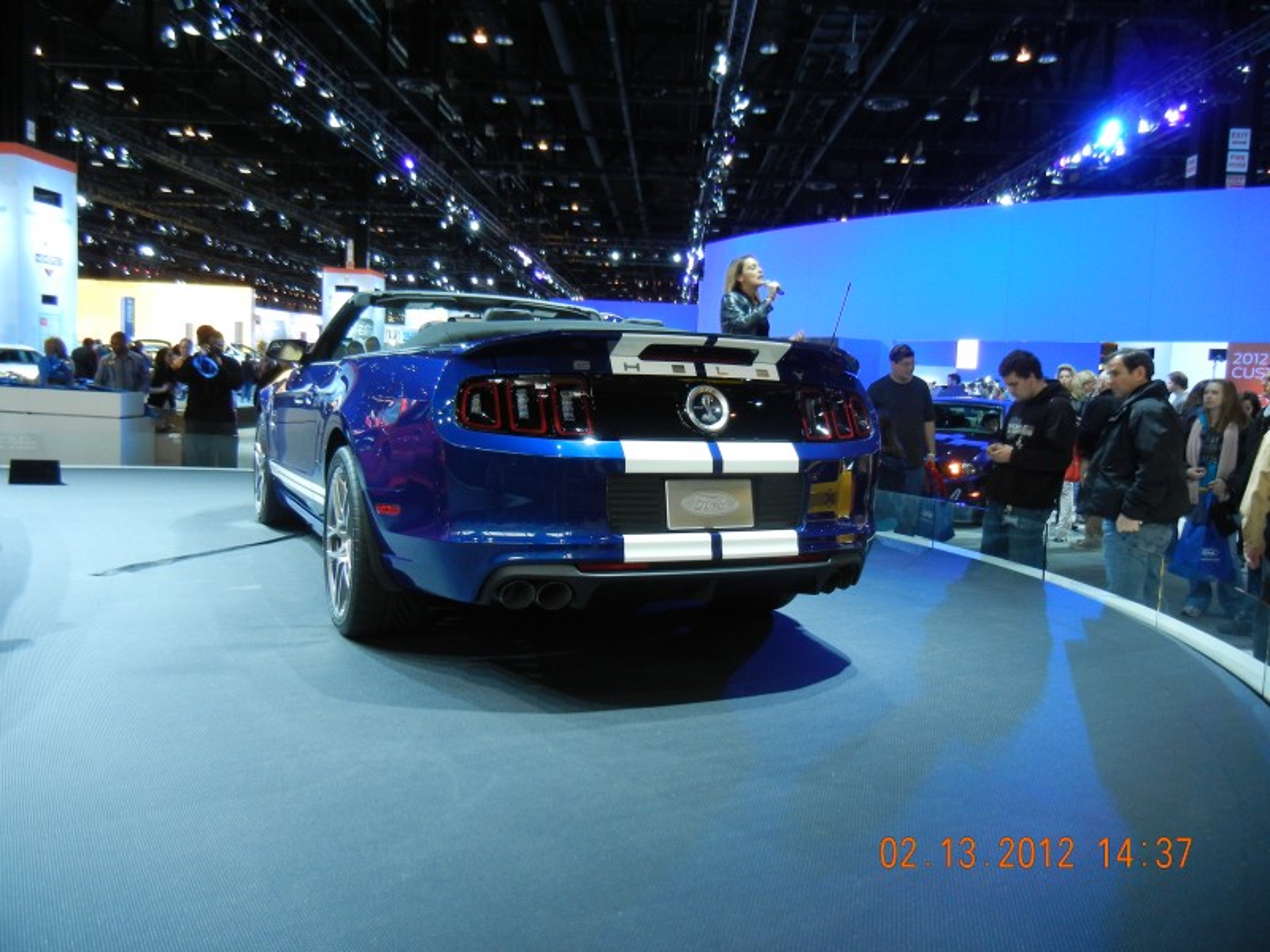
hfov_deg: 60.0
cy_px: 476
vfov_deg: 46.8
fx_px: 1101
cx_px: 635
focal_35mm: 30
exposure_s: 1/42.2
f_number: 3.5
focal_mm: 5.4
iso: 400
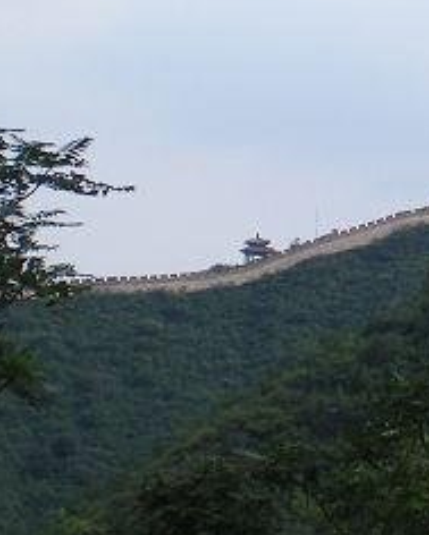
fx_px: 2490
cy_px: 161
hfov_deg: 9.6
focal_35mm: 157
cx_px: 651
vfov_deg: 12.3
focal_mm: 6.3
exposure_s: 1/360
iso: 64
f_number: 4.6
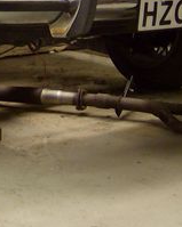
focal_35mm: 113
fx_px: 761
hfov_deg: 13.4
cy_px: 9
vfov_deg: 16.7
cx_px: -14
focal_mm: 6
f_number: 2.8
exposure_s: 1/17.5
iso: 200
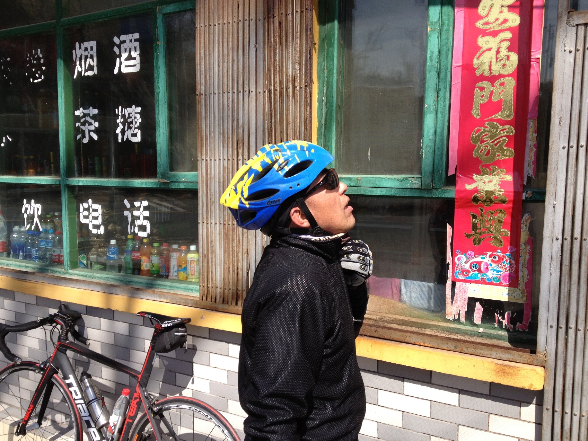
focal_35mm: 35
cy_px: 220
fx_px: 595
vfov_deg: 40.7
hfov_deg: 52.6
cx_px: 294
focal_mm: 4.28
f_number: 2.4
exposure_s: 1/1042
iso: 64
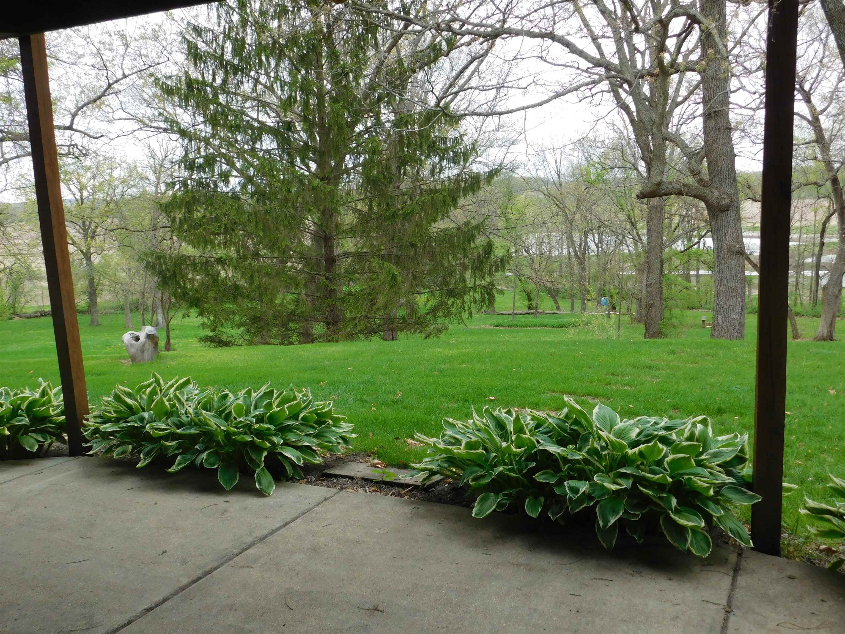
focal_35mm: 30
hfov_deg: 60.0
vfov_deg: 46.8
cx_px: 422
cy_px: 317
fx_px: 732
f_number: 3.2
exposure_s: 1/320
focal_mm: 5.3
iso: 125
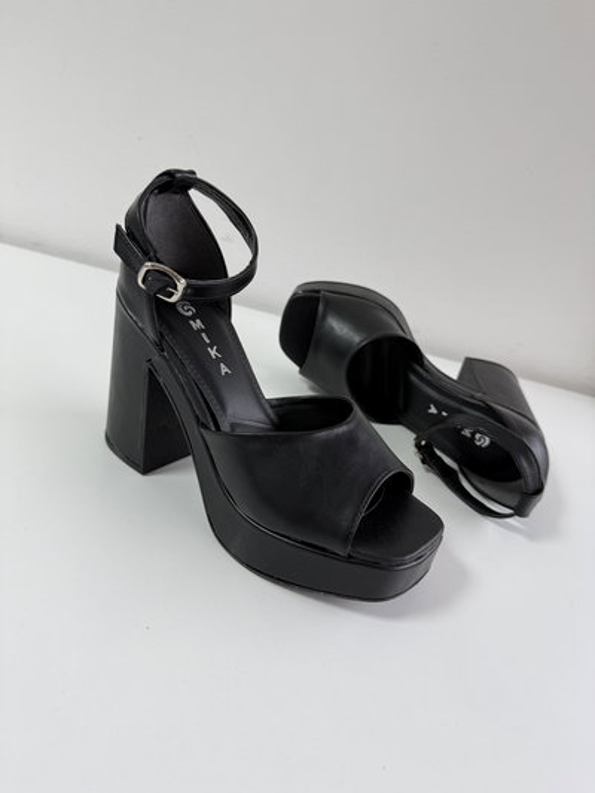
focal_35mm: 24
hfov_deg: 56.8
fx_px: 550
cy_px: 396
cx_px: 298
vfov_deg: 71.6
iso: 100
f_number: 1.78
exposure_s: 1/100
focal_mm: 6.76
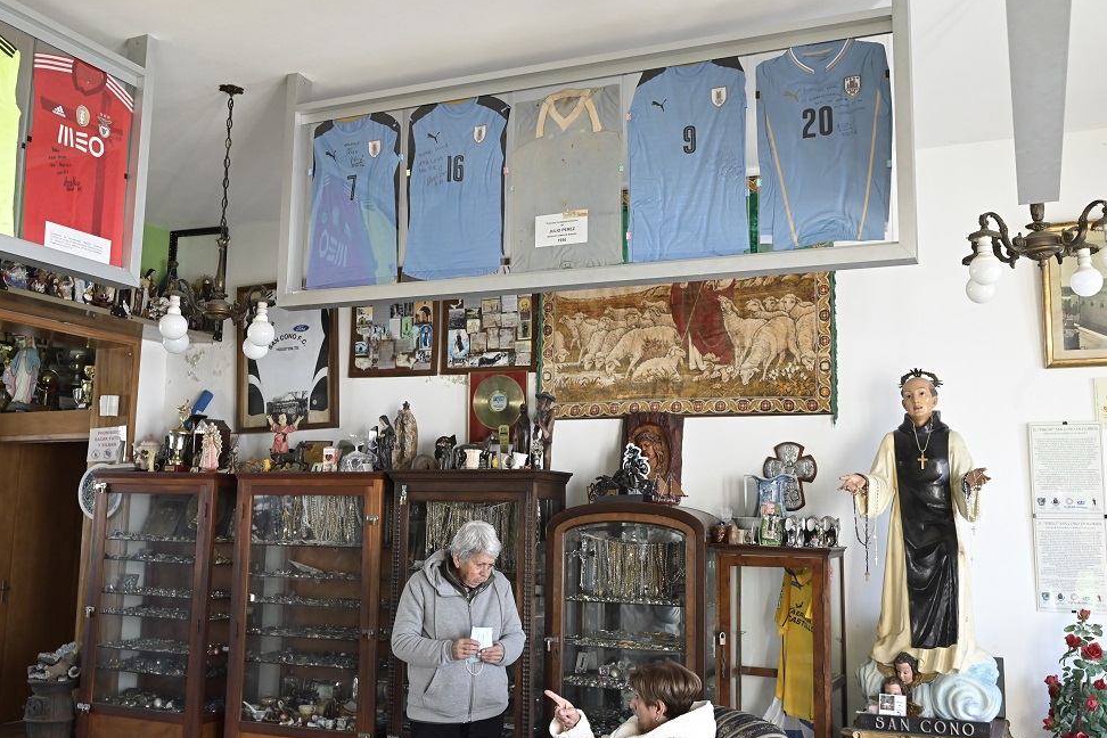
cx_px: 566
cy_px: 374
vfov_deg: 36.9
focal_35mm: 36
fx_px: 1107
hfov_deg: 53.1
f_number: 6.3
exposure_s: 1/100
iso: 3200
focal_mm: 35
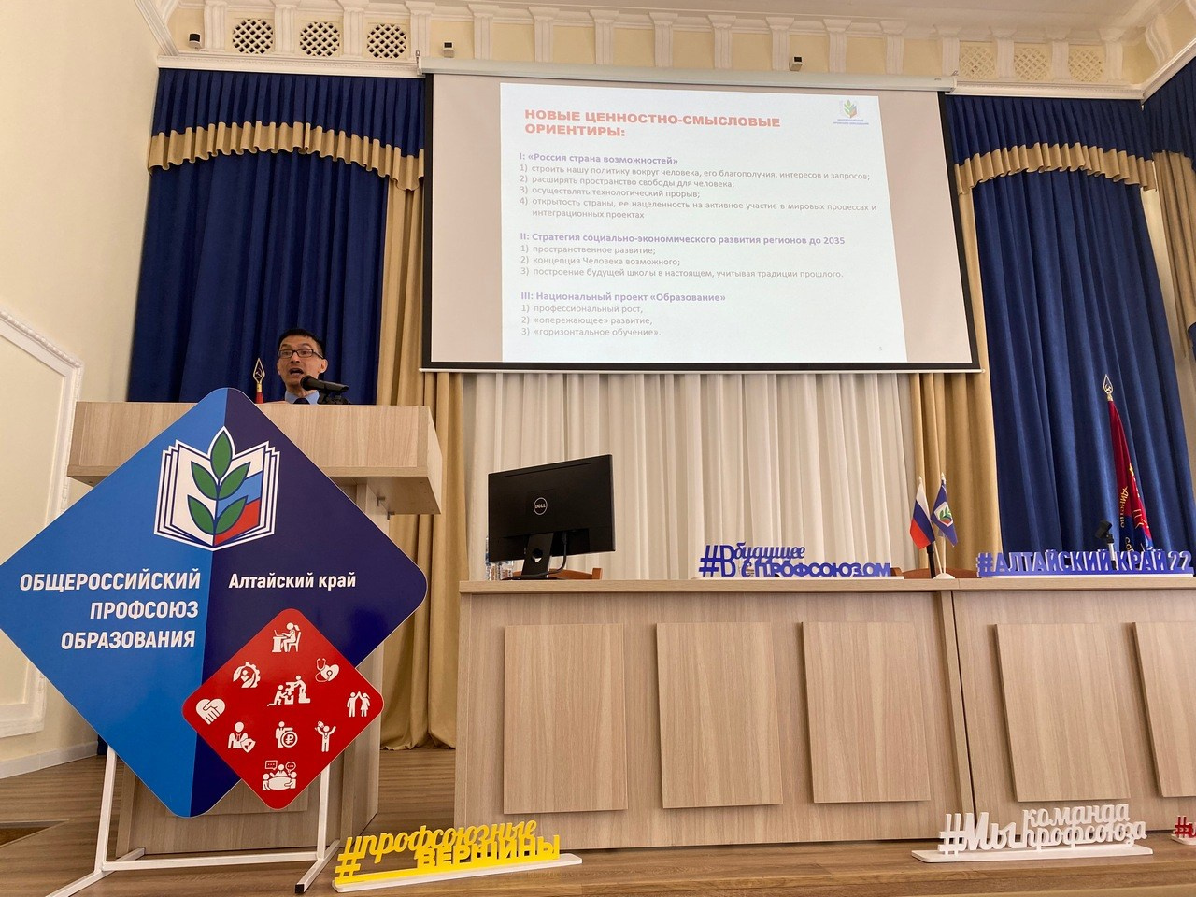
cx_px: 598
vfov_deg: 53.1
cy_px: 448
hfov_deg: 67.3
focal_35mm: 26
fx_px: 898
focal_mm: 4.25
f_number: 1.8
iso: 125
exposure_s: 1/121
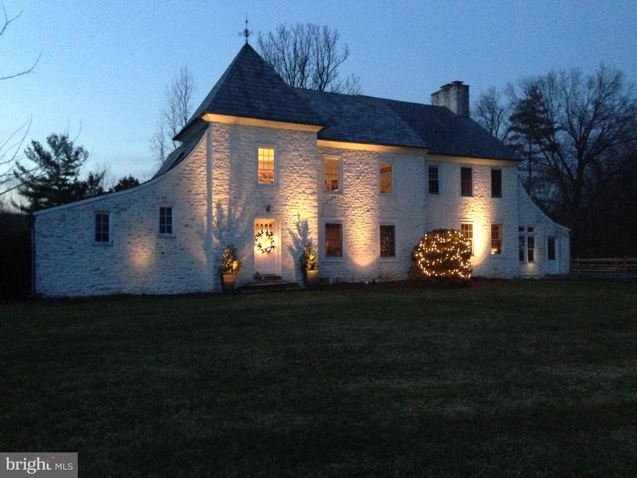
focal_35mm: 33
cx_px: 318
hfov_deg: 55.4
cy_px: 239
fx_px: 607
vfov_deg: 42.9
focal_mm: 4.12
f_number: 2.4
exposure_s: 1/15
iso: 500
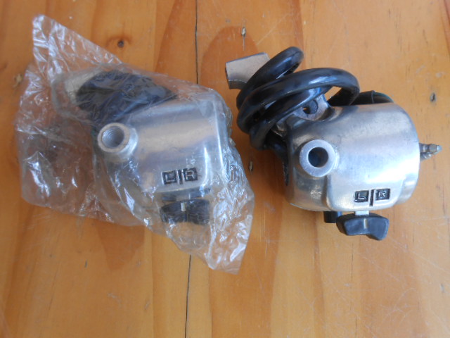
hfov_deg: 67.3
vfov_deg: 53.1
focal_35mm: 26
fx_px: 338
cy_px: 169
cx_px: 225
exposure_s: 1/30
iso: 100
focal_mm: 4.6
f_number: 3.5
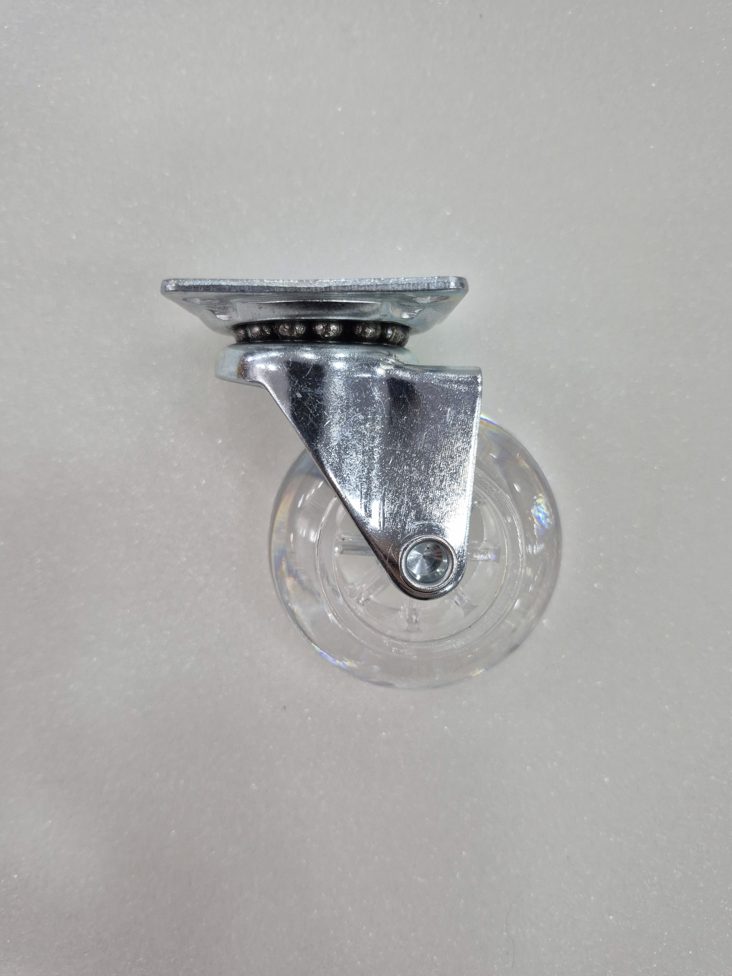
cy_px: 488
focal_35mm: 23
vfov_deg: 73.9
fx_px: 648
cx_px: 366
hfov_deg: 58.9
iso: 200
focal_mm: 5.4
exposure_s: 1/180
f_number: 1.8
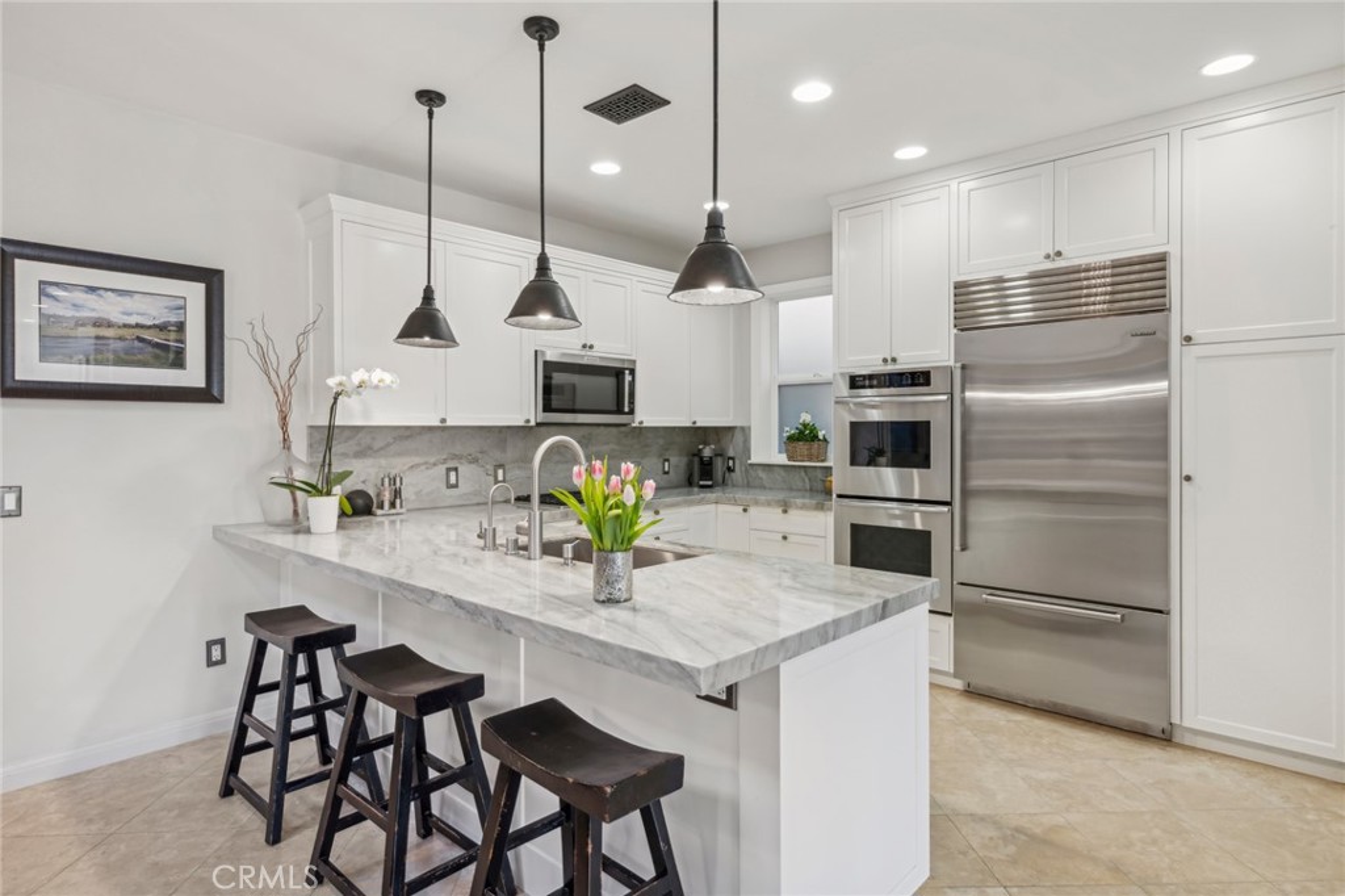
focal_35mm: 19
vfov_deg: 64.5
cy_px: 448
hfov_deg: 86.9
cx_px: 672
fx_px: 710
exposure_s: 1/8
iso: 200
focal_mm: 19
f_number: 9
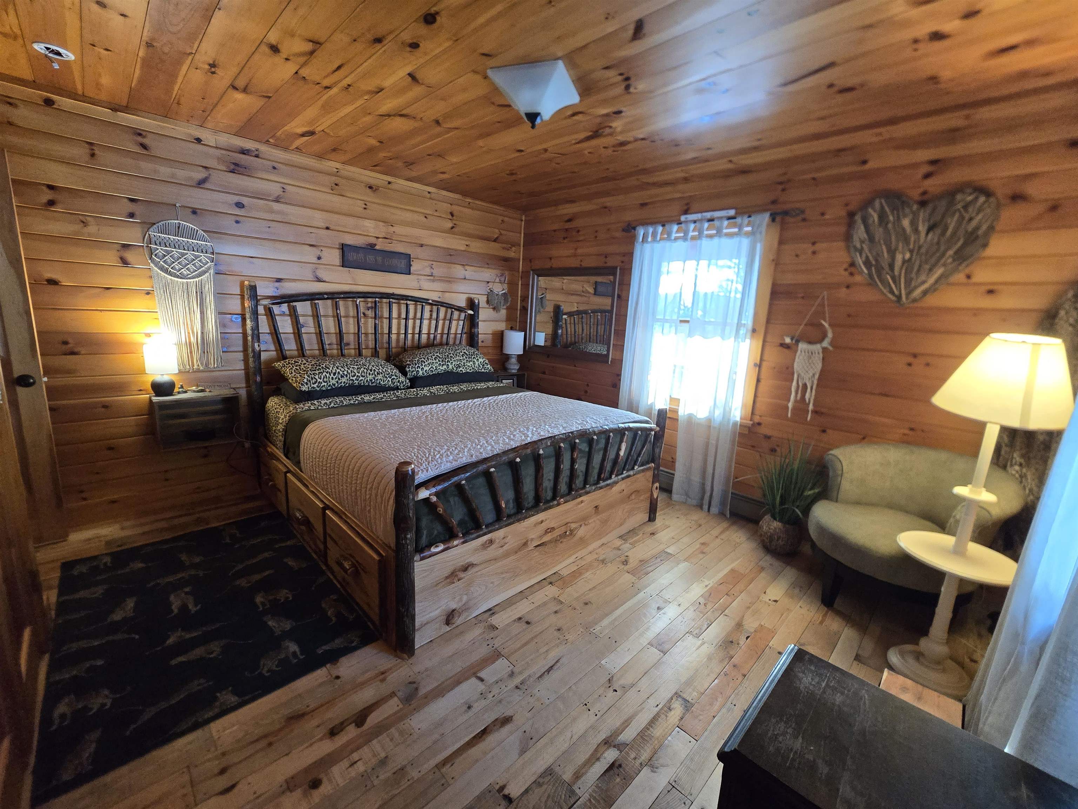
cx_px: 539
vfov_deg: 89.9
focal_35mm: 13
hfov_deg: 106.2
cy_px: 404
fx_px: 405
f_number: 2.2
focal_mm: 2.2
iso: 640
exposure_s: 1/60
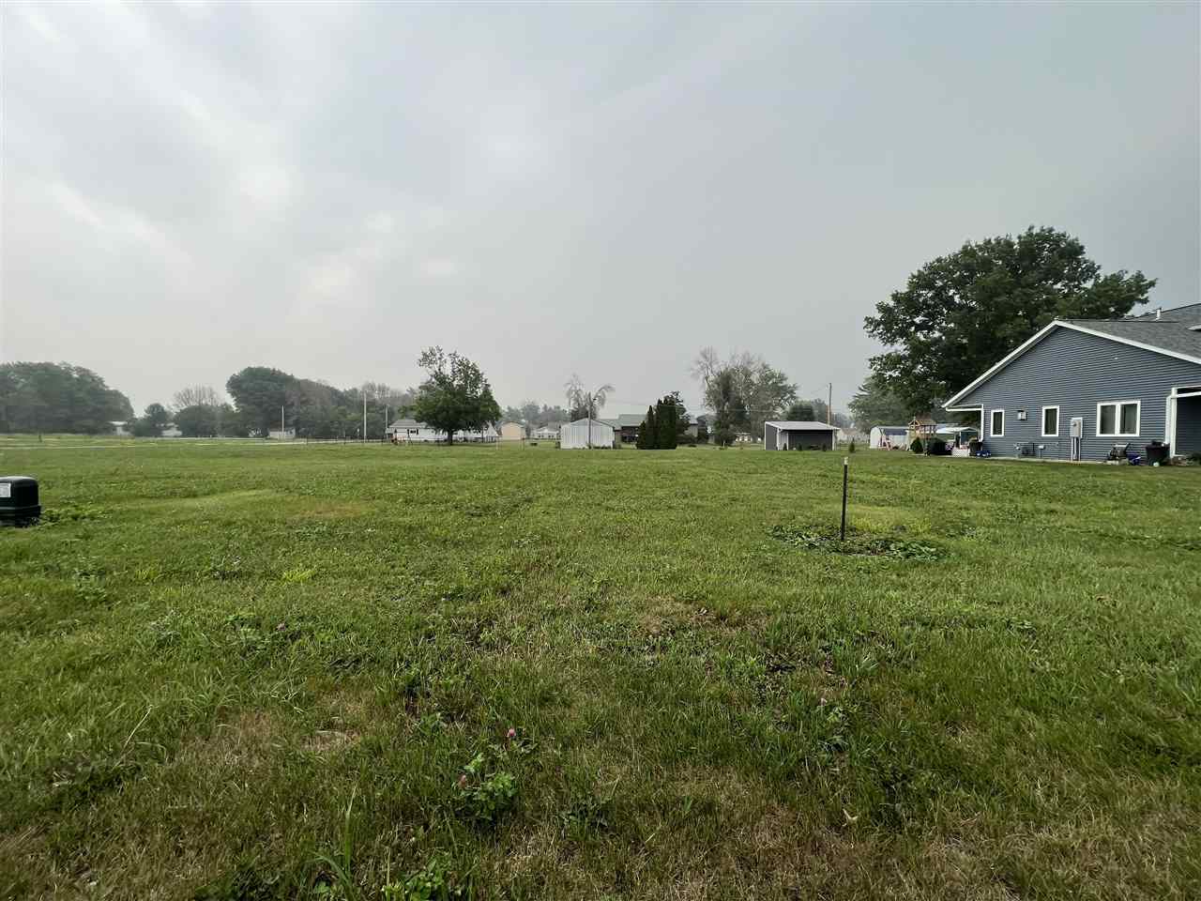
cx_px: 600
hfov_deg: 106.2
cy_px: 450
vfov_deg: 89.9
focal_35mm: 13
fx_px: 451
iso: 32
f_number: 1.8
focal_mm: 1.57
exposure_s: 1/132
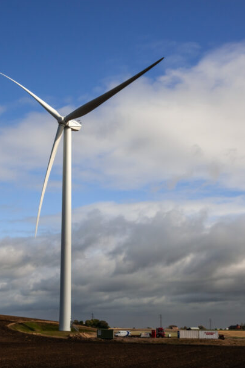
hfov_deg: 22.8
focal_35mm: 59
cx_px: 65
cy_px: 189
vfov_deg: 33.9
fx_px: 603
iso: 200
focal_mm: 35
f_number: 11
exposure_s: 1/640
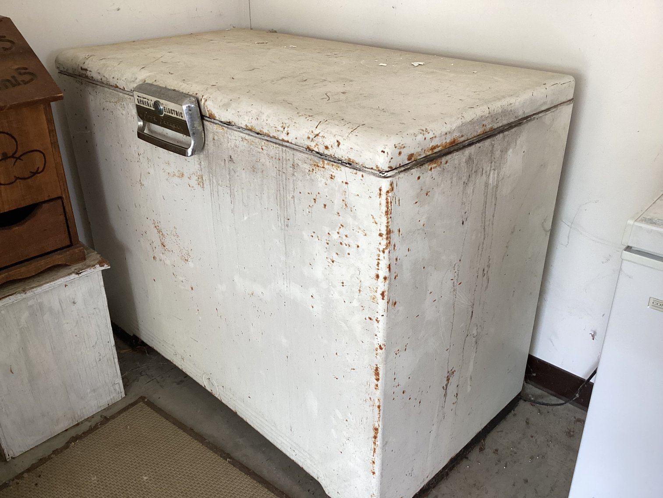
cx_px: 332
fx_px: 594
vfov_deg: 45.4
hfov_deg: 58.3
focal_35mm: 31
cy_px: 249
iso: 125
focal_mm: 3.3
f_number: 2.4
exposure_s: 1/60
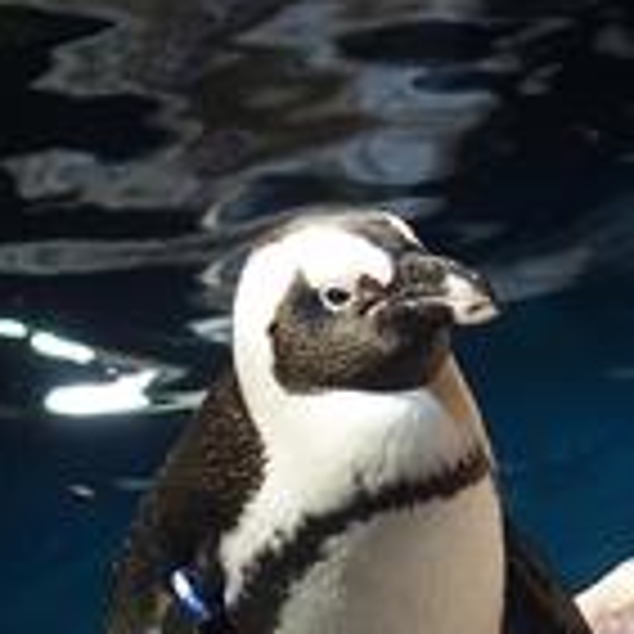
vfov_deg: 3.8
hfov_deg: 3.8
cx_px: 207
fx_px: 9635
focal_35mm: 465
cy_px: 387
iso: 500
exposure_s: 1/80
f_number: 2.8
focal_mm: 35
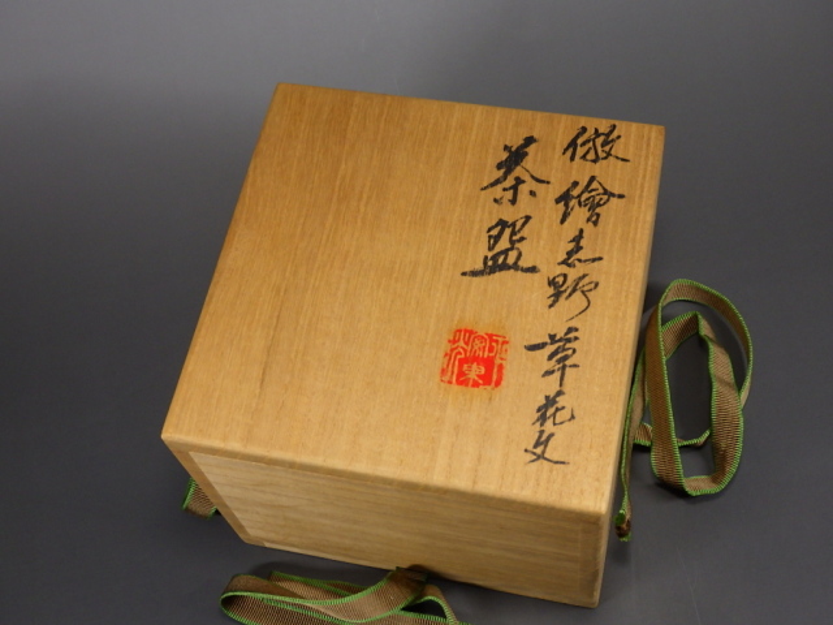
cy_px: 312
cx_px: 416
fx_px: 1227
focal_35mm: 51
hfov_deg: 37.5
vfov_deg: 28.6
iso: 200
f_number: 4.4
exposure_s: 1/60
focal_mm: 9.1
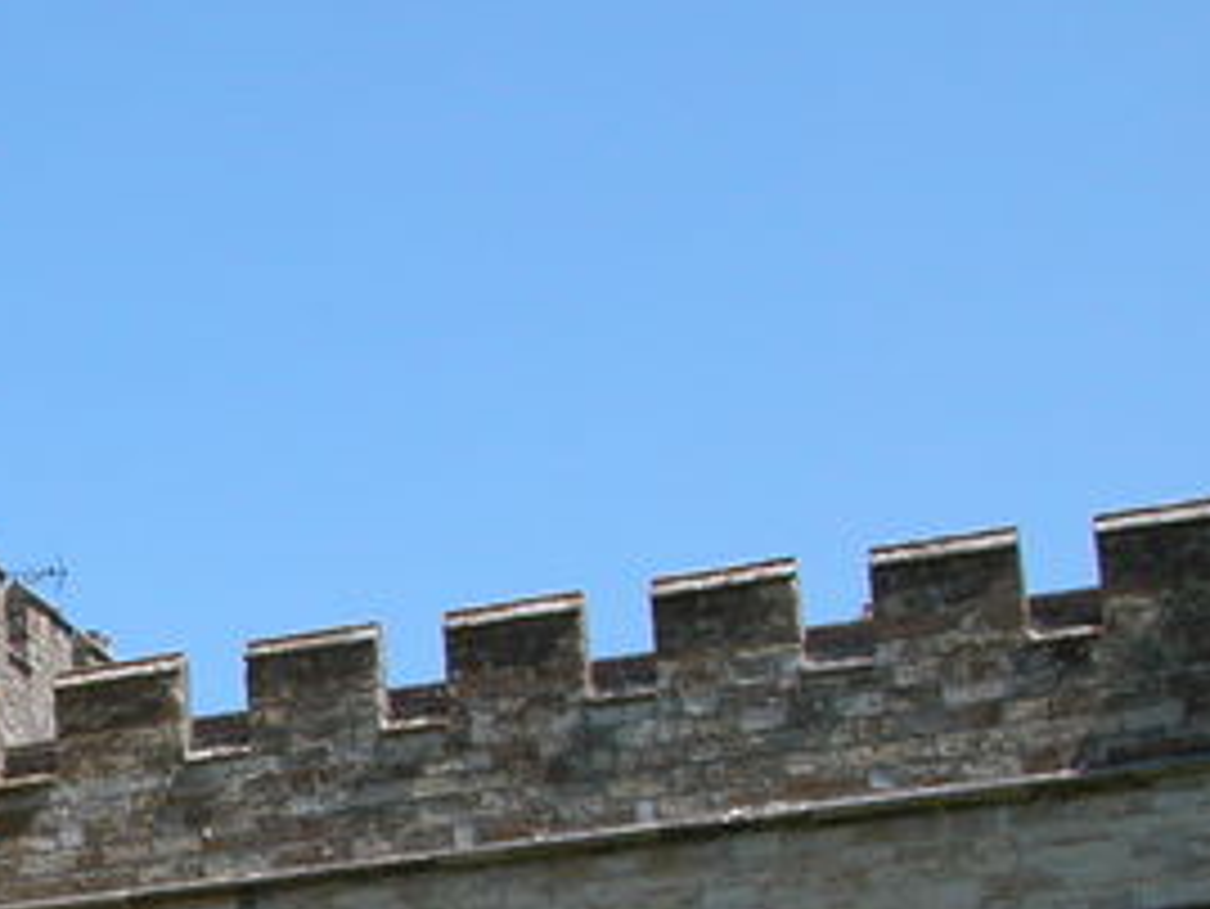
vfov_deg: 13.8
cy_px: 1076
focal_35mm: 104
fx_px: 3637
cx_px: -495
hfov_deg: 17.4
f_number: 6.3
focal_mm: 8.9
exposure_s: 1/289
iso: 100
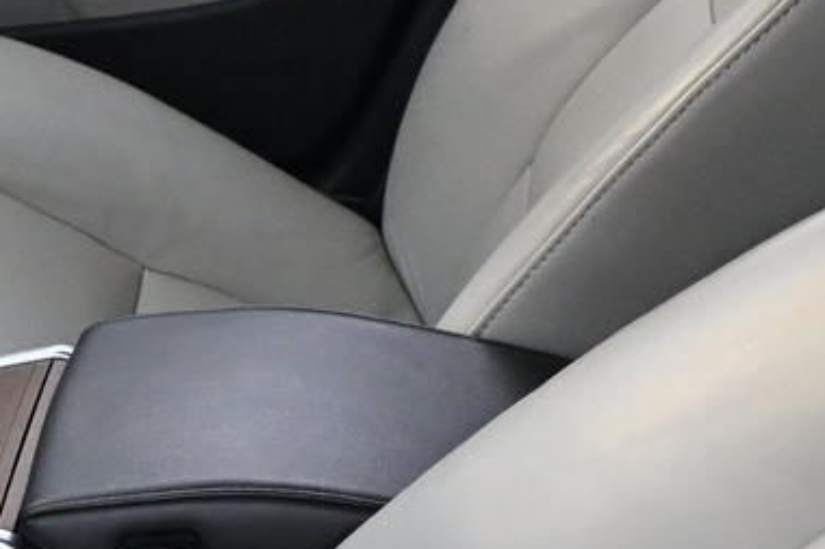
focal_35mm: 131
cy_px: 588
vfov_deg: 10.3
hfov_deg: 14.7
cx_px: -367
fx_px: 3005
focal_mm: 20.5
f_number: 3.8
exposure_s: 1/80
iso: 3200
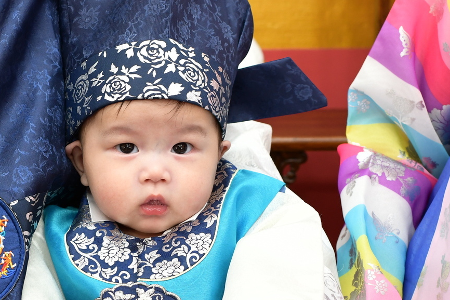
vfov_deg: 13.9
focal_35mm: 97
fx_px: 1212
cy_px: 279
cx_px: 176
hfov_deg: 21.0
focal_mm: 35
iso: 800
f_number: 4.5
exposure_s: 1/200
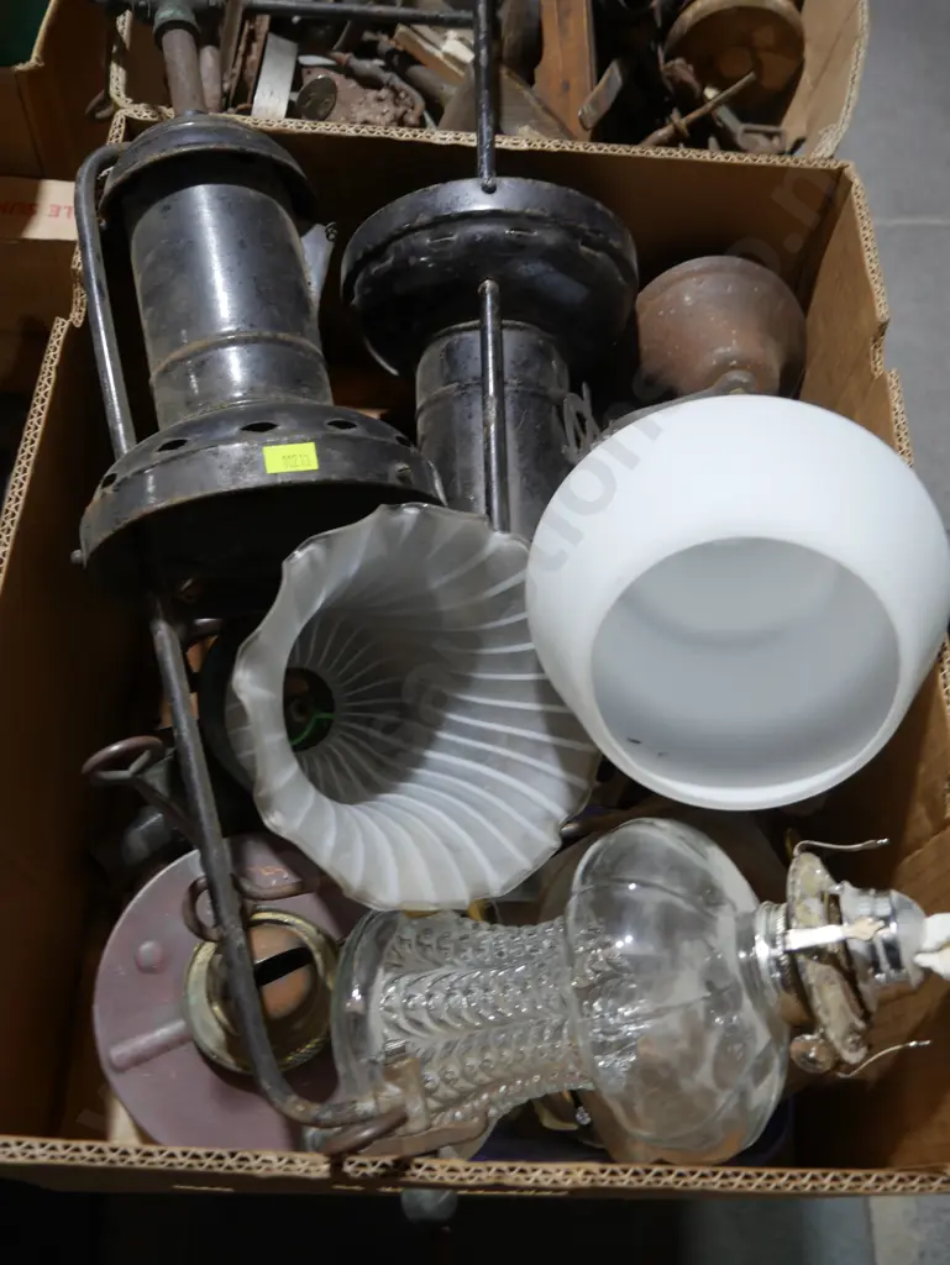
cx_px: 475
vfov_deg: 59.9
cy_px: 632
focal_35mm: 30
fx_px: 1097
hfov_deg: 46.8
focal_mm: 15
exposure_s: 1/60
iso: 320
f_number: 3.6
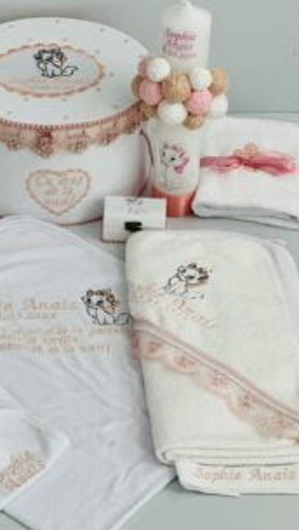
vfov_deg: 19.4
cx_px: 43
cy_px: 207
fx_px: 1547
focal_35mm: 110
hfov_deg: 11.0
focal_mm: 9
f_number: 2.8
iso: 80
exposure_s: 1/121
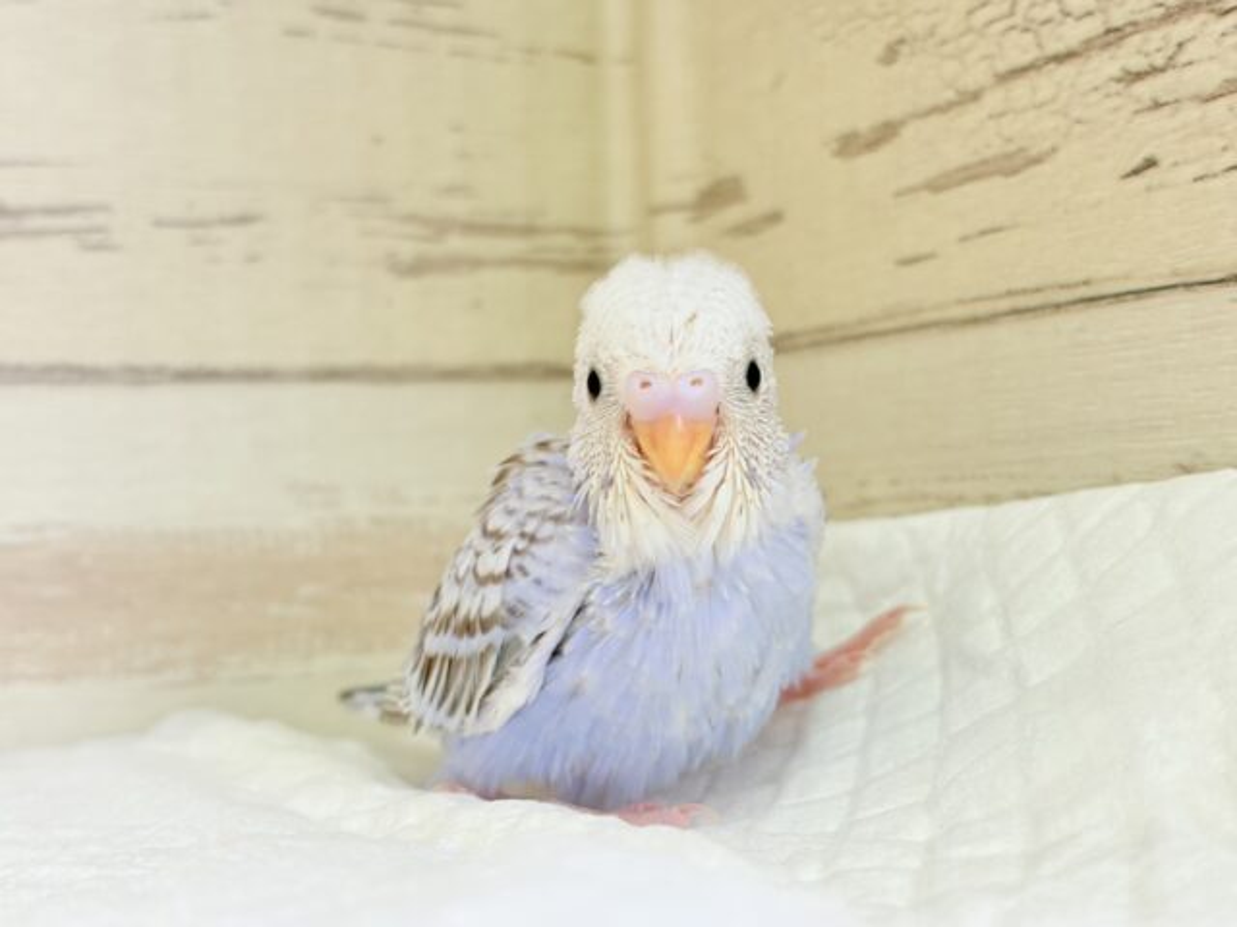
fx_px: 1858
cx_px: 618
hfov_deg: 36.8
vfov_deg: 28.0
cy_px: 464
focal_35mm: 52
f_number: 1.6
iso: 100
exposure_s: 1/50
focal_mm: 5.96
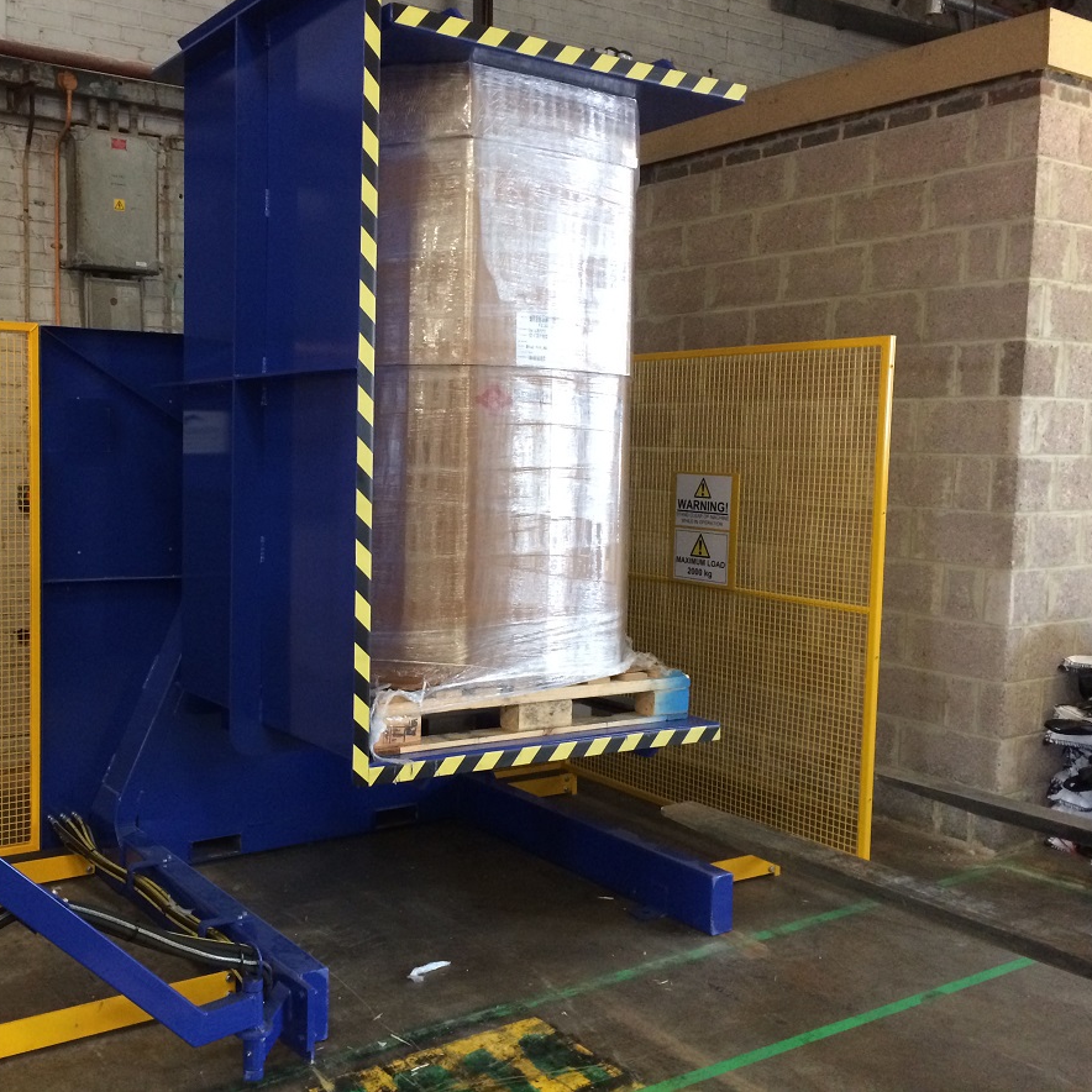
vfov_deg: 46.0
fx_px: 1285
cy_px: 537
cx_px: 369
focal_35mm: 36
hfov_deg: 45.4
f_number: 2.2
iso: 320
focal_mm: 4.12
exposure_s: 1/30
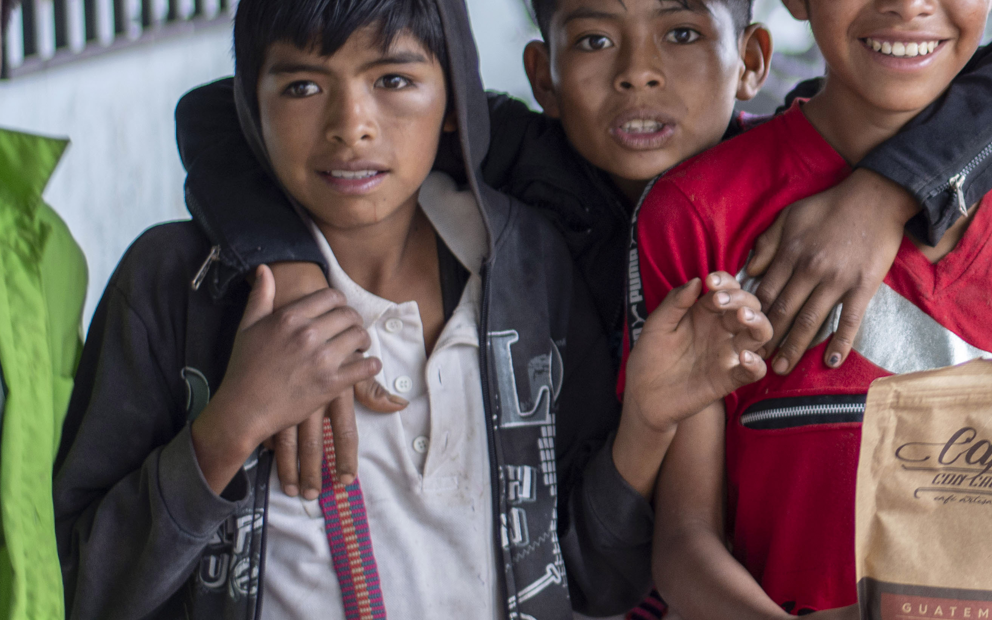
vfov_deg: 7.5
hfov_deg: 11.8
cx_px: 1123
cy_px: 266
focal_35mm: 175
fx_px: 4731
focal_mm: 50
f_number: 1.8
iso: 250
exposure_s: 1/100
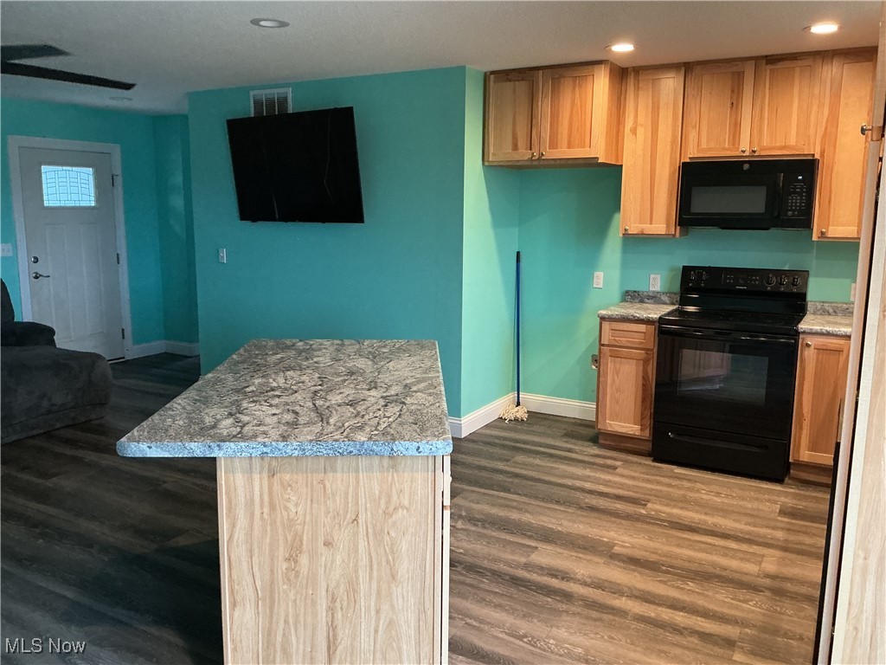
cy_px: 332
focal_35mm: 29
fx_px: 742
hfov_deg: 61.7
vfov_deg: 48.2
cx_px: 443
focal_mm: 3
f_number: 1.8
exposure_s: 1/60
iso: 250
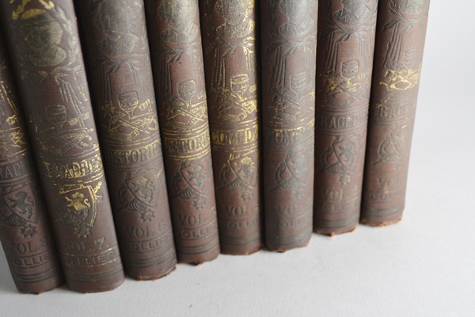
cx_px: 238
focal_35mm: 52
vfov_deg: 25.8
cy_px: 158
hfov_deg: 37.9
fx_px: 693
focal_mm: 35
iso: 280
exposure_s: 1/125
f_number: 5.6
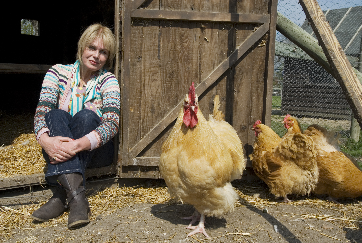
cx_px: 181
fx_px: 362
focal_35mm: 36
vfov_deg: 37.0
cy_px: 122
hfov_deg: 53.1
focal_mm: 24
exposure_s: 1/500
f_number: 9
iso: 200
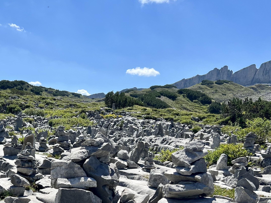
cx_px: 40
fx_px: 384
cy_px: 181
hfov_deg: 37.0
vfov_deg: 28.6
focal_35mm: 49
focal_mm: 5.7
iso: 50
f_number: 1.5
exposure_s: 1/5076
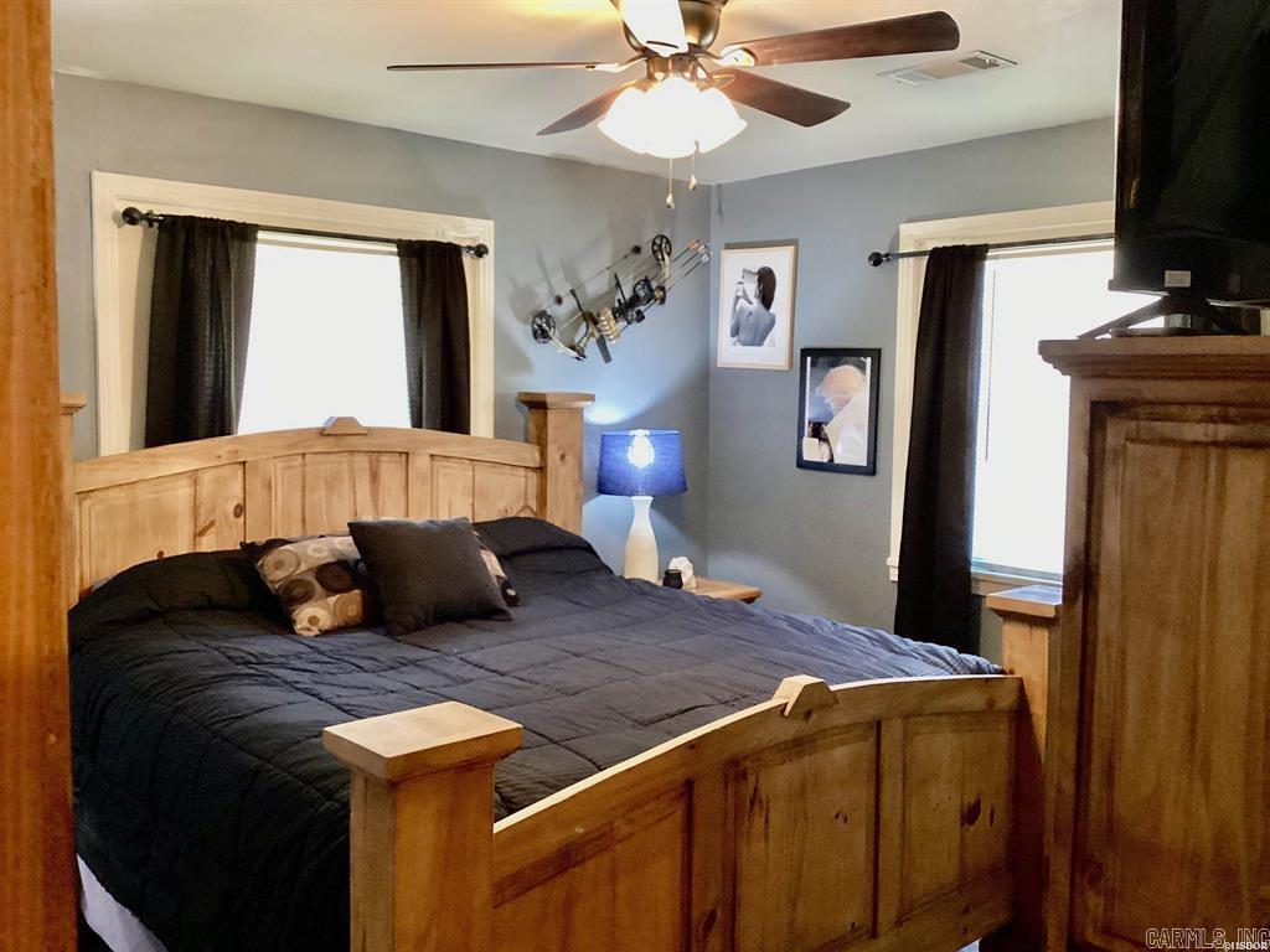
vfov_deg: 45.4
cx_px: 635
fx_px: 1137
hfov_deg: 58.4
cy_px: 476
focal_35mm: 31
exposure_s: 1/33
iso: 320
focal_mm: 3.3
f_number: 2.4
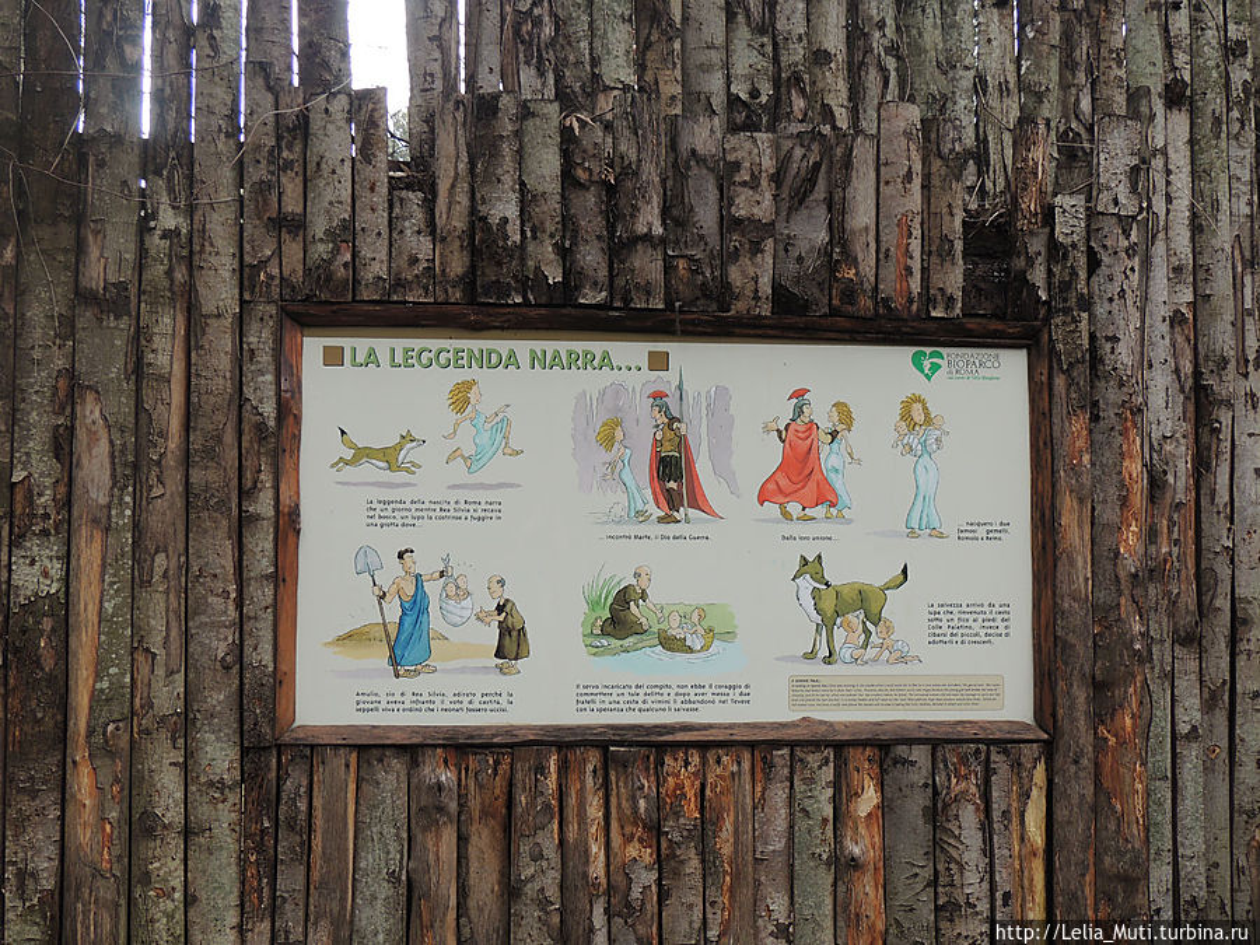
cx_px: 630
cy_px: 472
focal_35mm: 40
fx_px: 1456
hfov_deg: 46.8
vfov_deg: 36.0
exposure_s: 1/60
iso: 100
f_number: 3.3
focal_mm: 7.1
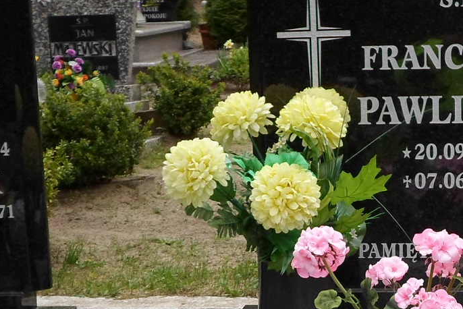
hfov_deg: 20.4
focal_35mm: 99
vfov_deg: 13.4
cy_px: 396
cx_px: 374
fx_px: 1274
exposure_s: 1/180
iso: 80
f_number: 3
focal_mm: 6.5
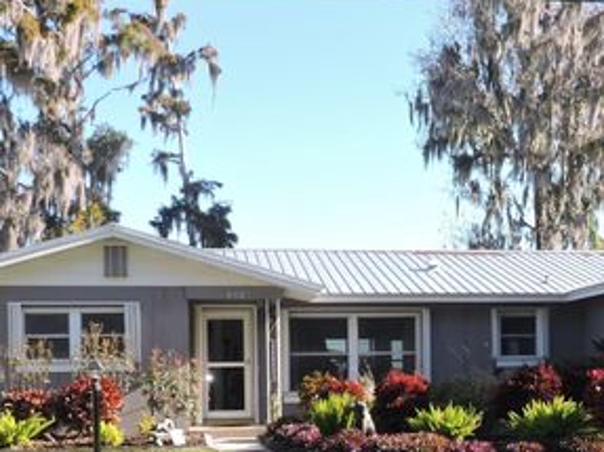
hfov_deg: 31.3
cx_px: 425
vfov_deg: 23.6
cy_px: 373
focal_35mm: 61
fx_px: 1064
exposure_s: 1/640
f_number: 3.3
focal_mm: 6.2
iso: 220
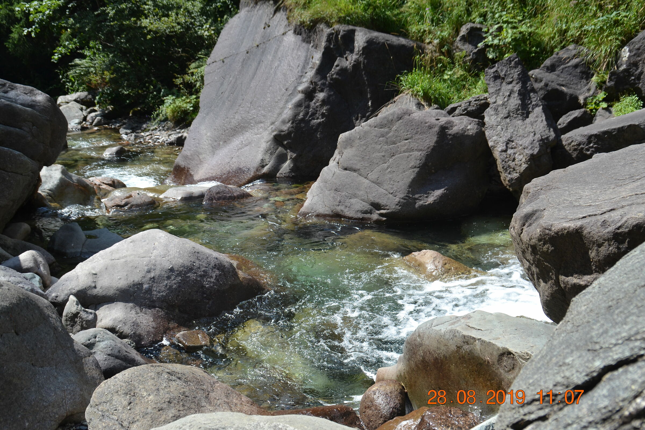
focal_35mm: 42
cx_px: 322
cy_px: 215
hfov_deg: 46.4
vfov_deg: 31.9
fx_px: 752
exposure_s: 1/200
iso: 100
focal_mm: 28
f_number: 7.1
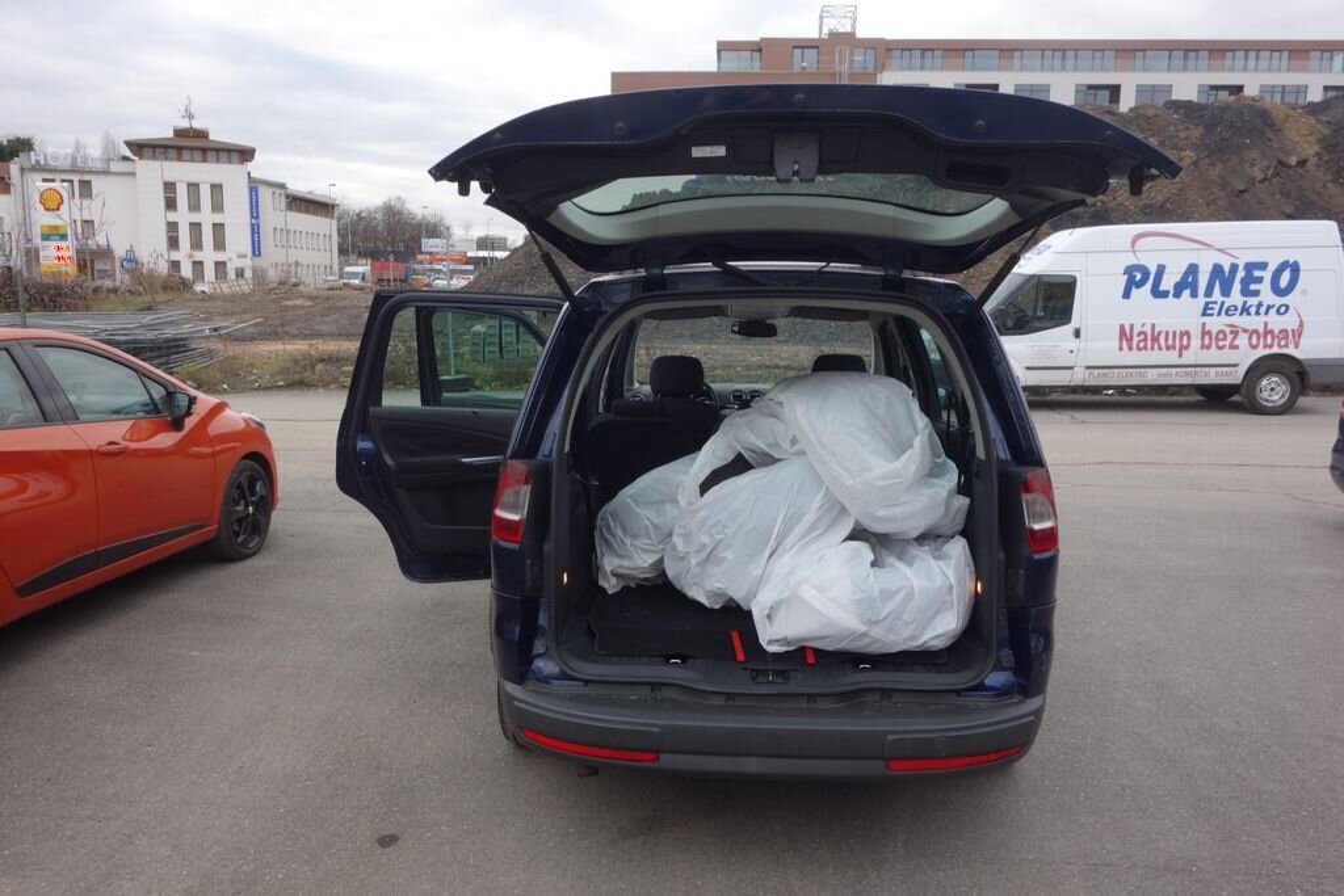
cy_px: 448
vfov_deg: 46.4
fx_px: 1045
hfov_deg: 65.5
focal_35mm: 28
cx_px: 672
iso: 125
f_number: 7.1
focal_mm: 10.4
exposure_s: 1/30
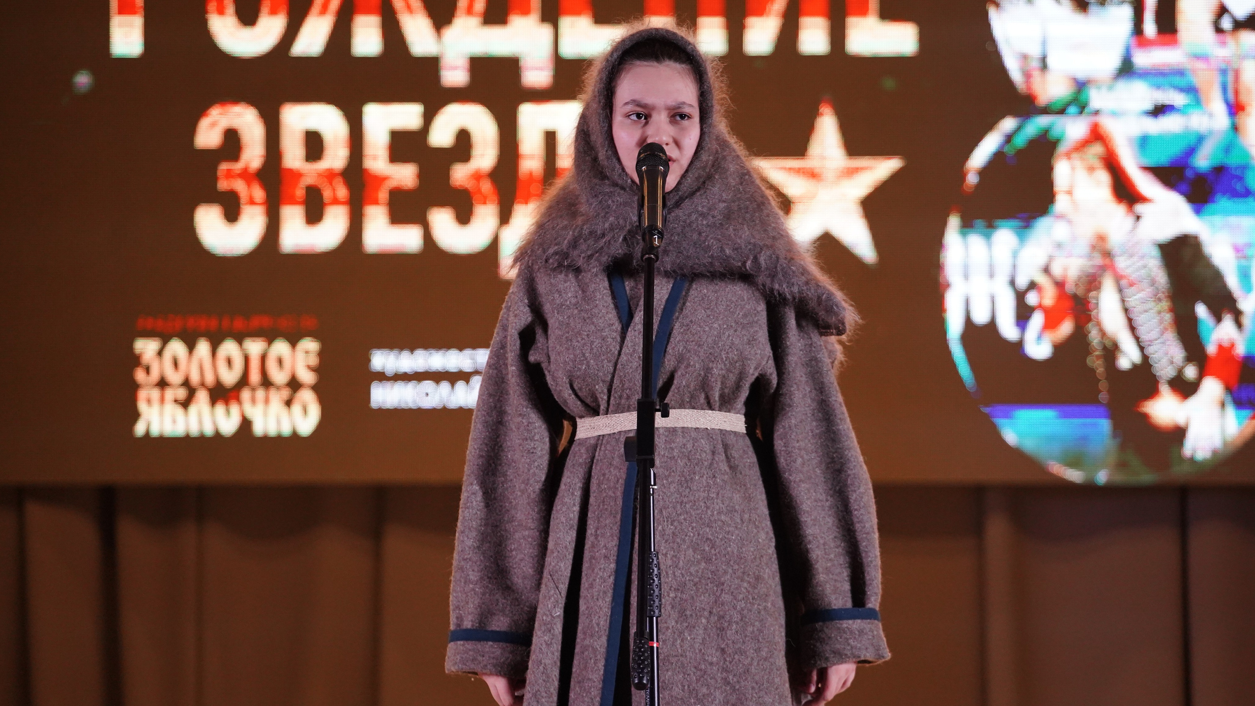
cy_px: 351
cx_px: 628
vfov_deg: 7.3
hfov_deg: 12.9
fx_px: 5557
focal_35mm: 167
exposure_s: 1/500
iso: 3200
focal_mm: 159
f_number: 4
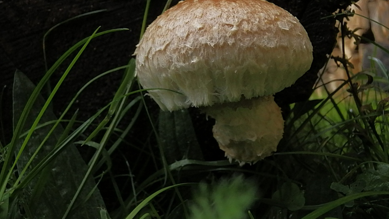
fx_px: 423
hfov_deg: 49.4
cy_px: 81
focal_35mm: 41
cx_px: 197
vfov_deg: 28.9
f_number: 3.9
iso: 400
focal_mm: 6.7
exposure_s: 1/320
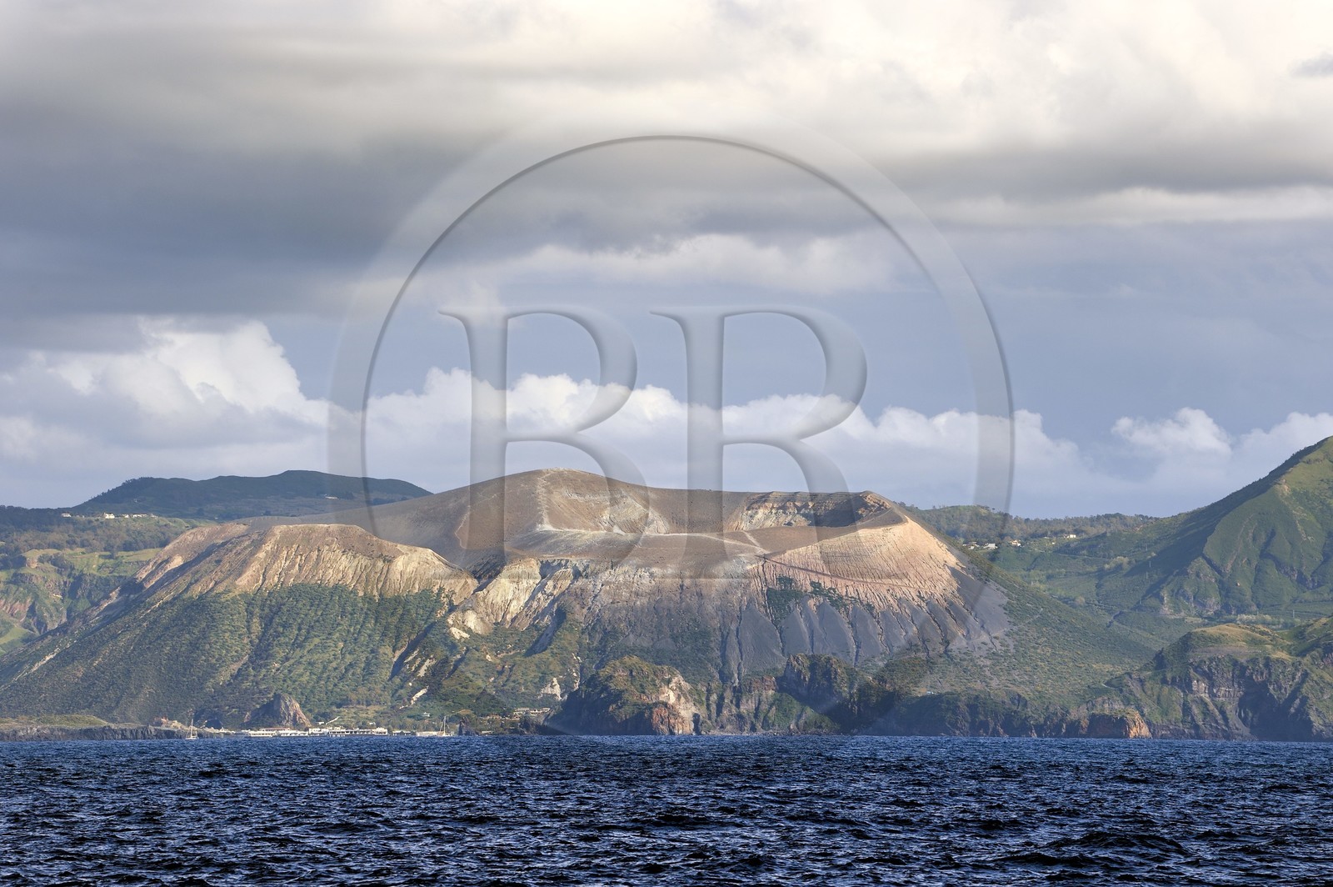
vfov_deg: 6.9
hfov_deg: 10.3
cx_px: 666
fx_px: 7399
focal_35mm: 200
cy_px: 444
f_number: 8
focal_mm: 200
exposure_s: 1/800
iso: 200
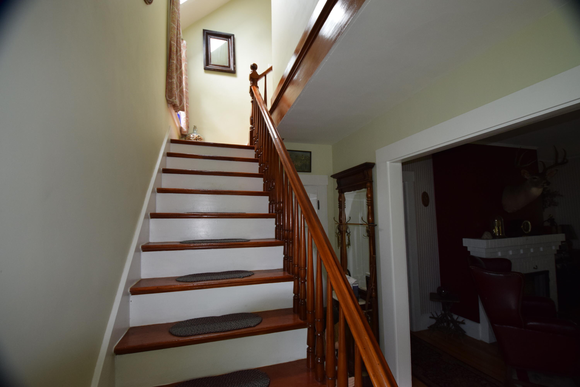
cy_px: 194
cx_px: 290
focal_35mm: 15
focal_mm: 10
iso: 800
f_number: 4.5
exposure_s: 1/80
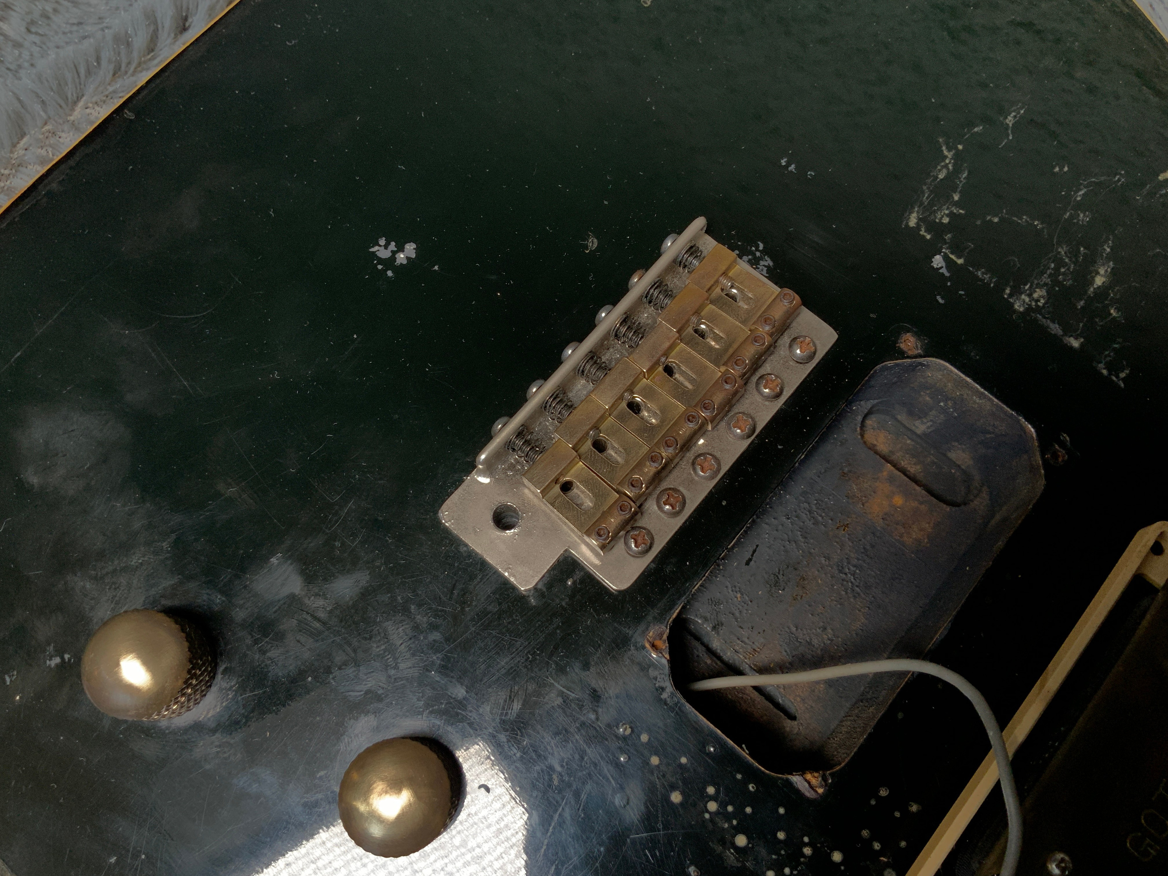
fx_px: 979
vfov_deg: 48.2
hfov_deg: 61.7
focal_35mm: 29
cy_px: 438
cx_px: 584
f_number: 1.8
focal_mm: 3
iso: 50
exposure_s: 1/104
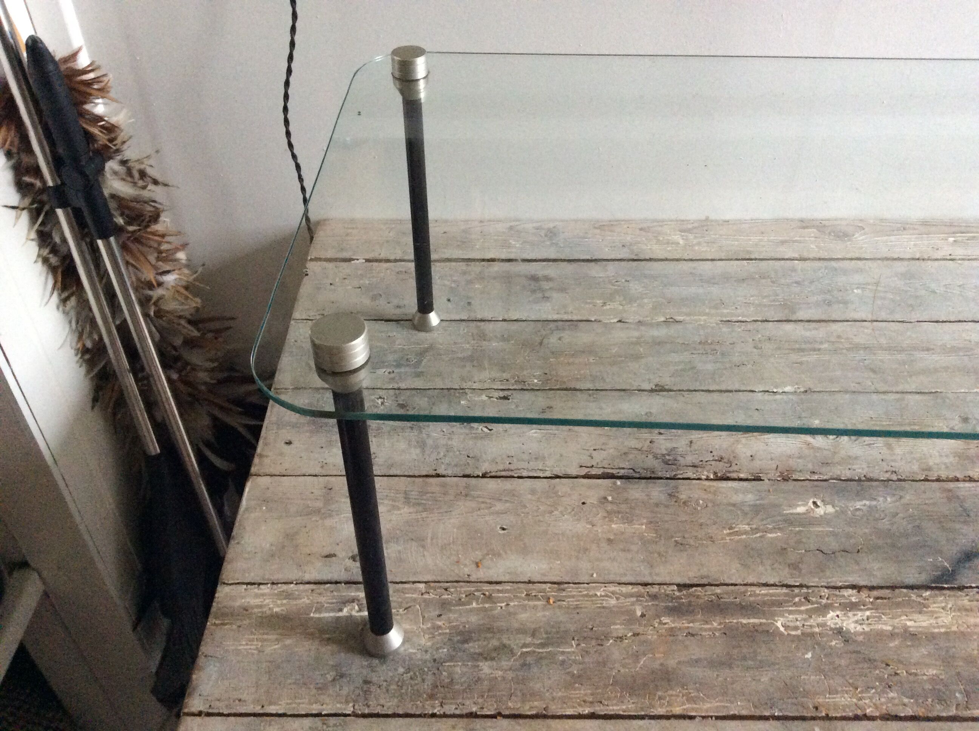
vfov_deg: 44.1
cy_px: 366
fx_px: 904
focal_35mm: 32
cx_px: 490
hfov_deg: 56.9
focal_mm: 3.3
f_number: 2.4
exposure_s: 1/25
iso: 250
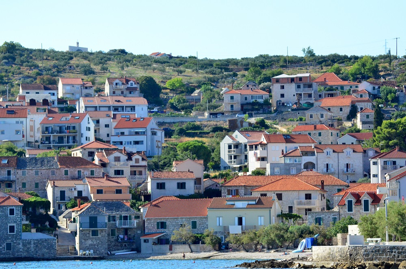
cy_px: 134
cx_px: 203
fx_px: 1890
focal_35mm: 168
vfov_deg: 8.1
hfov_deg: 12.3
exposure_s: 1/6400
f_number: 5.6
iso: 2000
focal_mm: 112
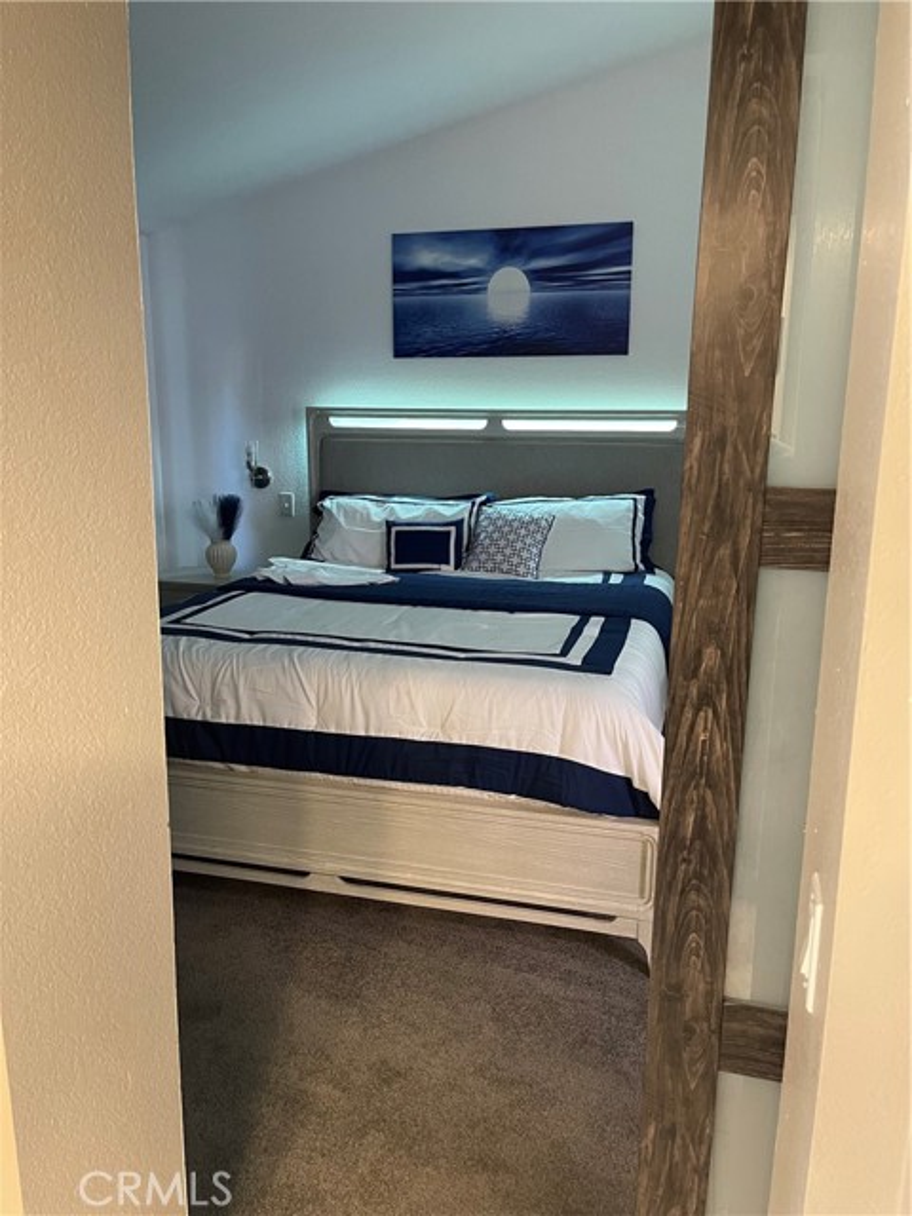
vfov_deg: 69.4
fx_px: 878
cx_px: 456
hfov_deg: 54.9
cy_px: 608
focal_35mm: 25
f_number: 1.6
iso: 400
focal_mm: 5.1
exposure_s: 1/60
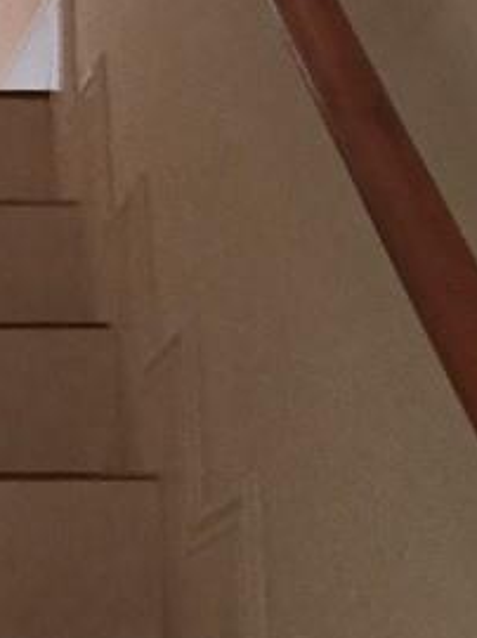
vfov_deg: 11.5
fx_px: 3165
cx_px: -158
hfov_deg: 8.5
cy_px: 239
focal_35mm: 172
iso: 200
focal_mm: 4.15
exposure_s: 1/30
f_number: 2.2
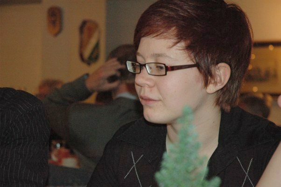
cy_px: 94
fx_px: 819
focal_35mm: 105
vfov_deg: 13.0
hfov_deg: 19.5
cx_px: 140
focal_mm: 70
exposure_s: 1/60
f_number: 5
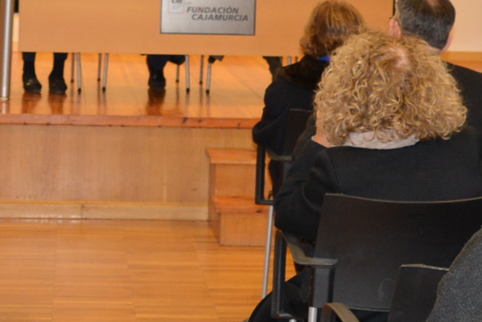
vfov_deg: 10.9
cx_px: 232
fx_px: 1661
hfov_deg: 16.5
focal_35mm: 124
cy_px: -44
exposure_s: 1/60
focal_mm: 18
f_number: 4
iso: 400
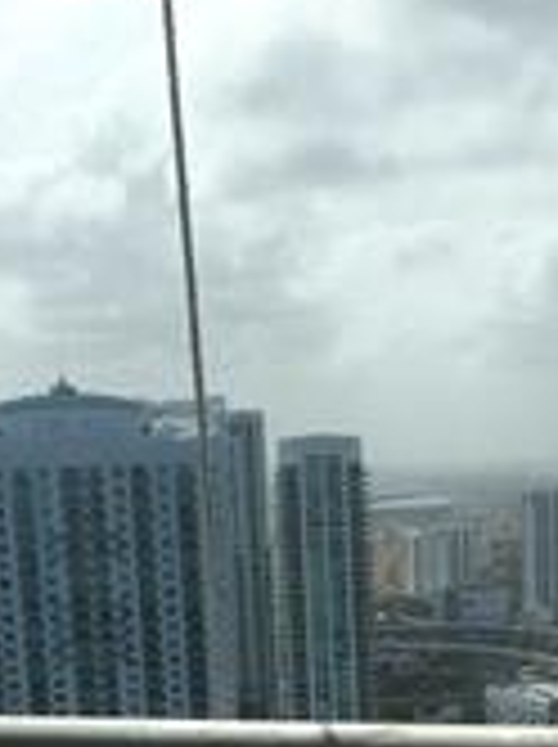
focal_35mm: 84
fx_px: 1810
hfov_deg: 17.3
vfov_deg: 21.8
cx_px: 468
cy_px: 868
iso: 25
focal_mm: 4.15
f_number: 2.2
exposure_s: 1/836
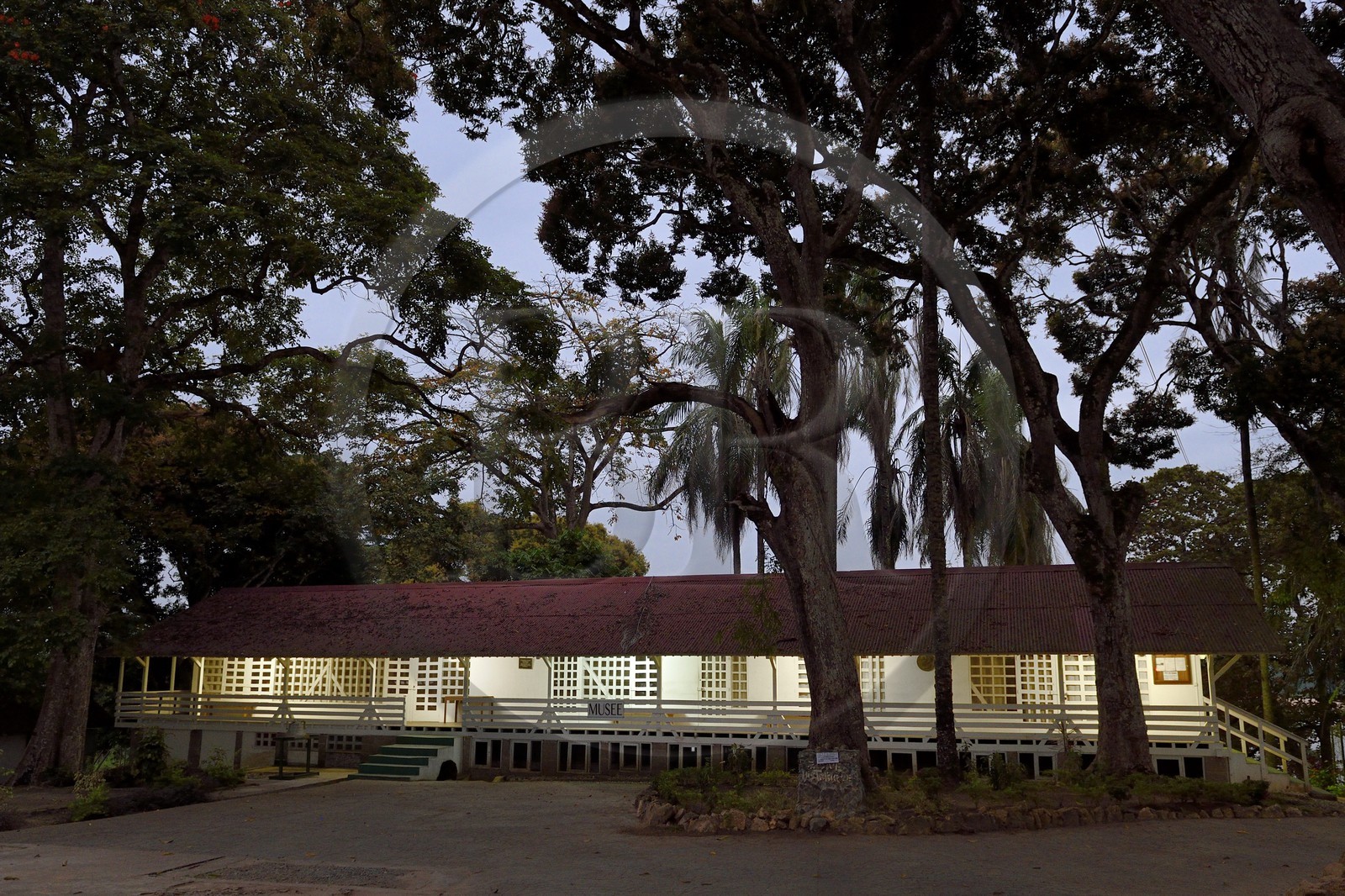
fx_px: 896
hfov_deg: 73.8
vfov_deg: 53.1
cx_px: 672
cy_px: 448
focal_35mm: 24
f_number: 4.5
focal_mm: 24
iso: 2500
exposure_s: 1/40
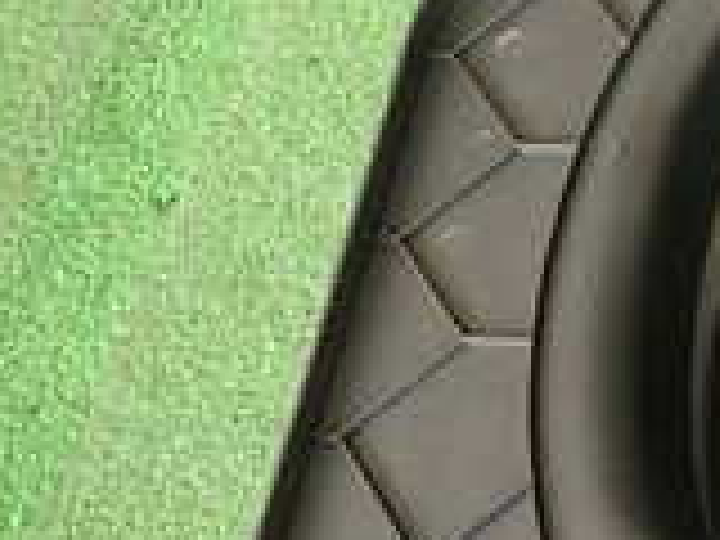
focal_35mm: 94
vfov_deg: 15.6
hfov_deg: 17.8
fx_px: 1955
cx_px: 1192
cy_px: 459
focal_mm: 4.5
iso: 200
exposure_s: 1/30
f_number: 2
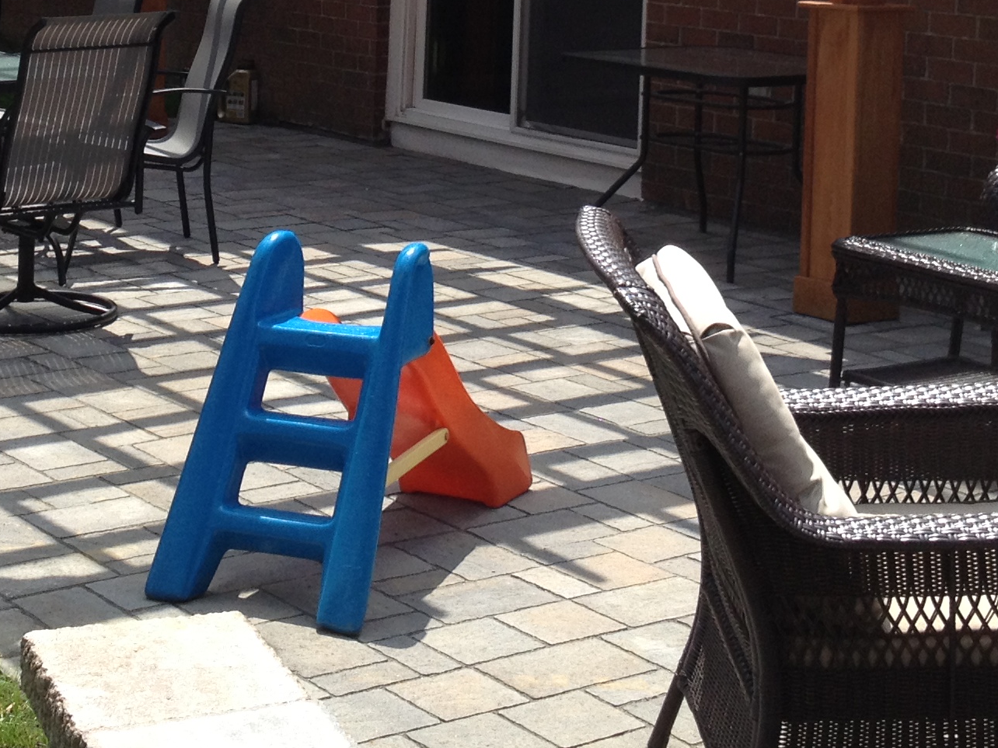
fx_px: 2566
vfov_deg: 16.2
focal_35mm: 89
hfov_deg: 21.9
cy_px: -55
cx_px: 354
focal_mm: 4.28
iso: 50
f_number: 2.4
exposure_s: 1/1126
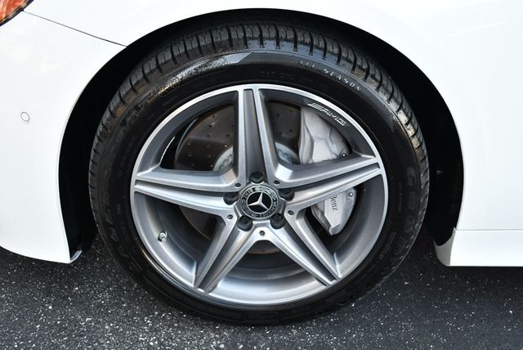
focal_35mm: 36
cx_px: 262
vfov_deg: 36.9
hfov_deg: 53.1
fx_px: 523
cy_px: 175
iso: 450
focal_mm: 18
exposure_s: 1/250
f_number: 3.5
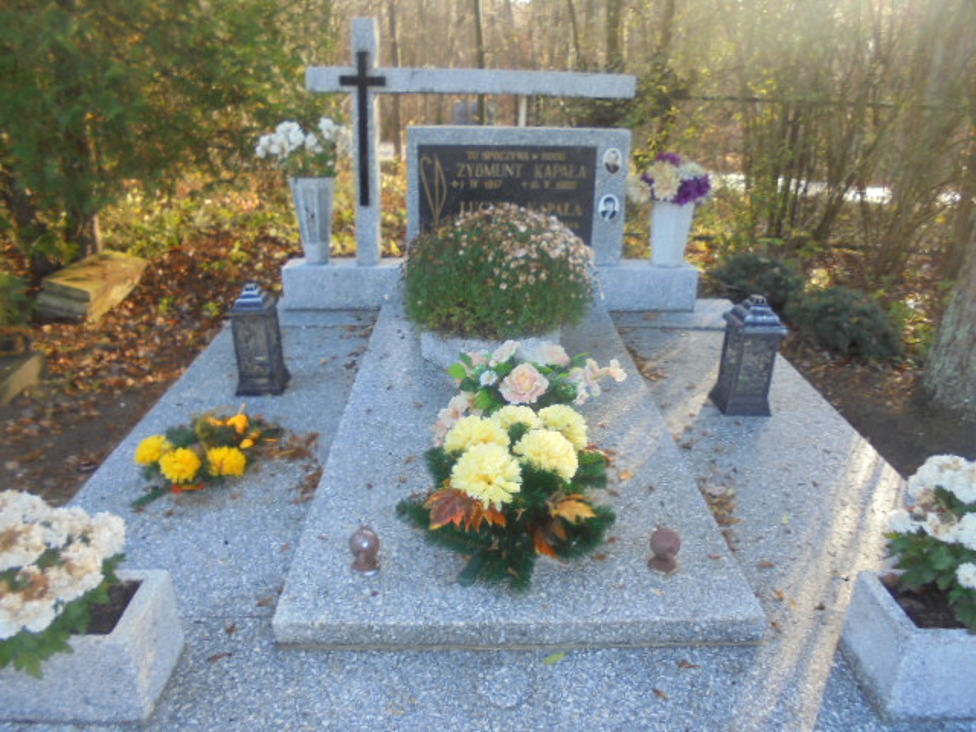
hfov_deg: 67.3
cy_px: 366
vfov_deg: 53.1
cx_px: 488
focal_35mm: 26
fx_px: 733
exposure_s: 1/40
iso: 100
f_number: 3.5
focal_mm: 4.6
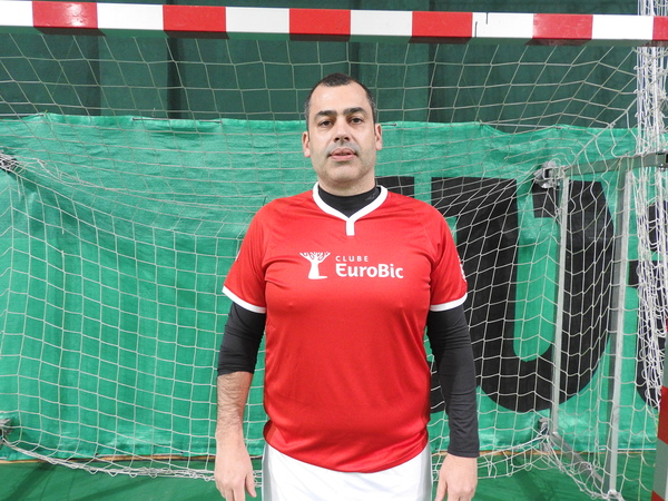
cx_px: 334
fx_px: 540
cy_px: 250
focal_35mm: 28
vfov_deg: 49.7
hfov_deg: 63.4
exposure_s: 1/8
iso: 560
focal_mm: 5
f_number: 3.5
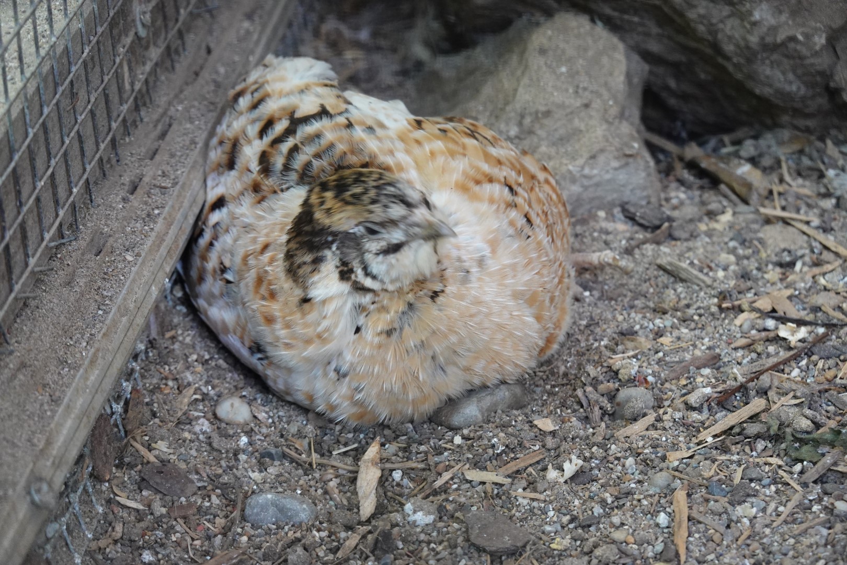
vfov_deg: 12.9
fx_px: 2494
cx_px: 424
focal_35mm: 106
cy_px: 282
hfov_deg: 19.3
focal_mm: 38.86
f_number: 4
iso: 1250
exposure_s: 1/125
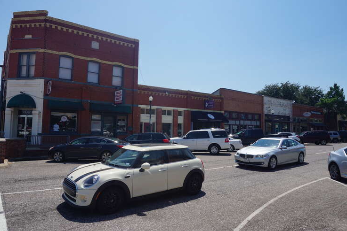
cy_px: 111
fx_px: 241
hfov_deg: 71.5
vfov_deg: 51.3
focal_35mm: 25
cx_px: 172
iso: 100
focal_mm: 16
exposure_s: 1/200
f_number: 11
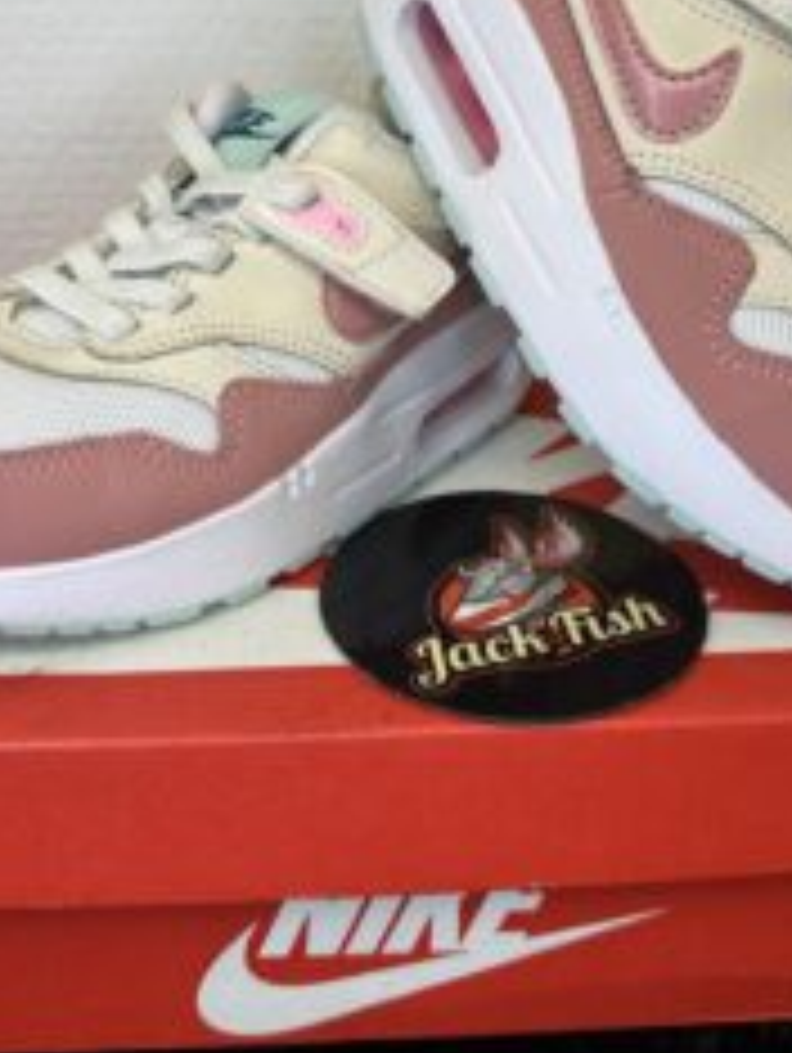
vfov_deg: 44.7
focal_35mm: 41
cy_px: 306
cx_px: 414
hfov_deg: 35.2
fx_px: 1248
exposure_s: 1/160
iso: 64
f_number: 1.78
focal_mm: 6.86
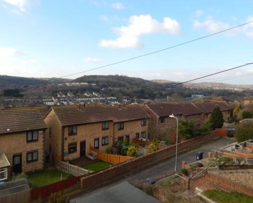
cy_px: 99
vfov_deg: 56.8
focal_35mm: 25
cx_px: 137
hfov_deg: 68.0
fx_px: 187
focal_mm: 4
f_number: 3
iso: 125
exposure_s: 1/800
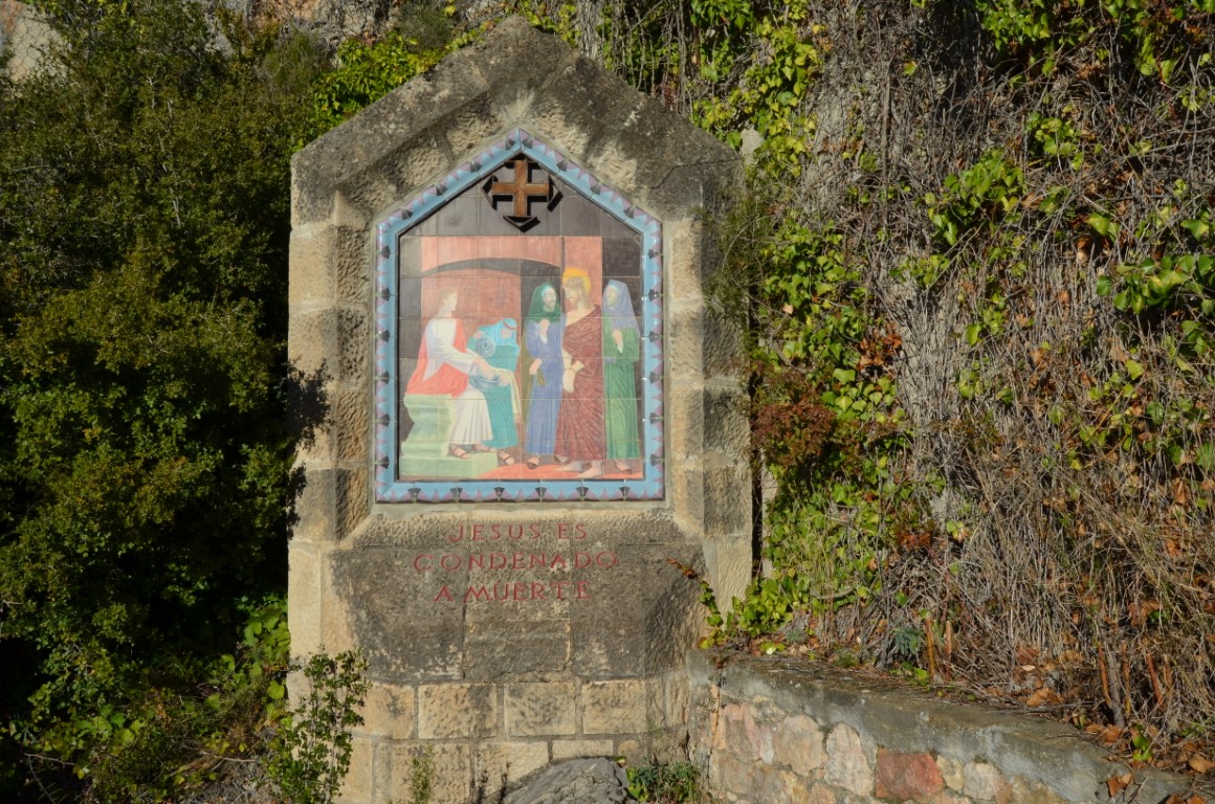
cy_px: 402
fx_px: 1162
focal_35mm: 34
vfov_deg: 38.2
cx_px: 608
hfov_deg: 55.2
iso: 100
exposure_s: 1/320
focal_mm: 23
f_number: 9
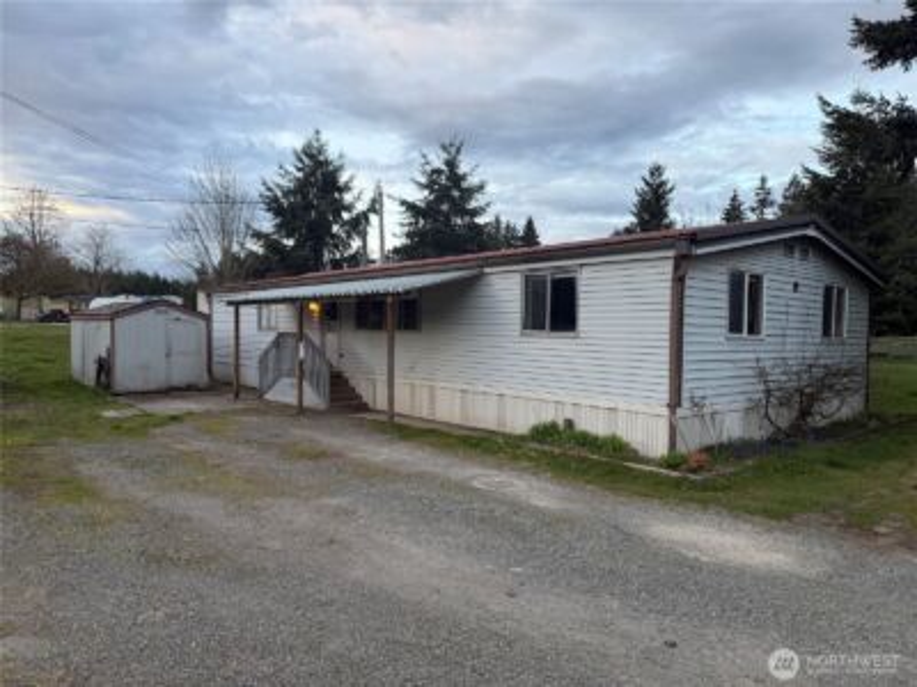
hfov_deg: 71.6
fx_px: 636
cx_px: 458
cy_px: 344
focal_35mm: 24
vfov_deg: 56.8
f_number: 1.78
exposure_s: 1/196
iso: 80
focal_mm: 6.76
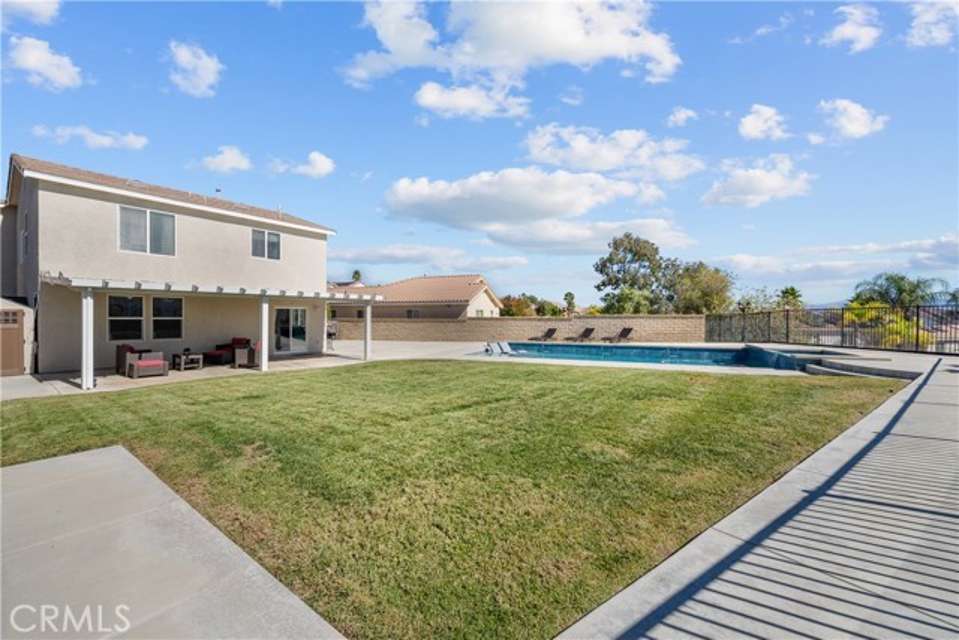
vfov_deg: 81.2
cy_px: 320
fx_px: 373
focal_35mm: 14
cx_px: 480
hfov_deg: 104.2
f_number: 9
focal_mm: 14
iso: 100
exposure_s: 1/100
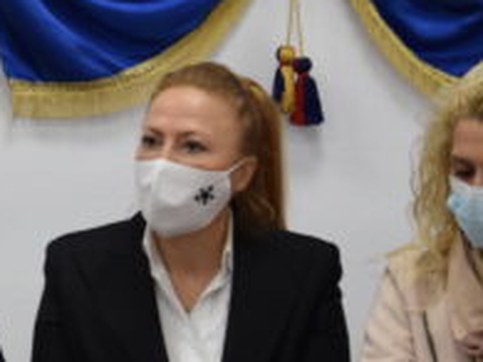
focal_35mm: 278
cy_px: 78
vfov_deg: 5.3
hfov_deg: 7.0
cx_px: -228
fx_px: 3877
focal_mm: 50
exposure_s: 1/60
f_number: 5
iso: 640
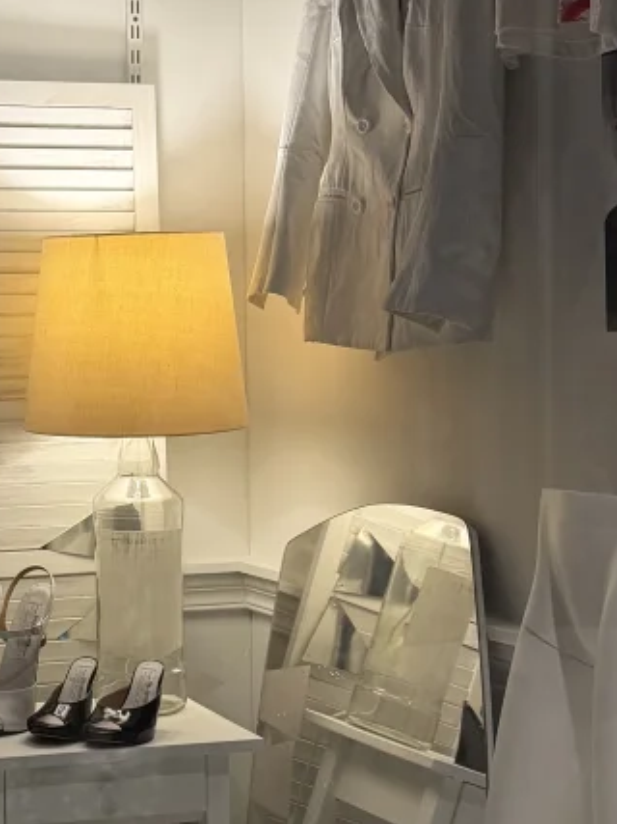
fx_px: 1926
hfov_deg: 17.8
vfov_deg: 24.1
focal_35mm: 81
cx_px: 17
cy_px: 332
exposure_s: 1/101
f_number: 1.78
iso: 80
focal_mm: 6.76
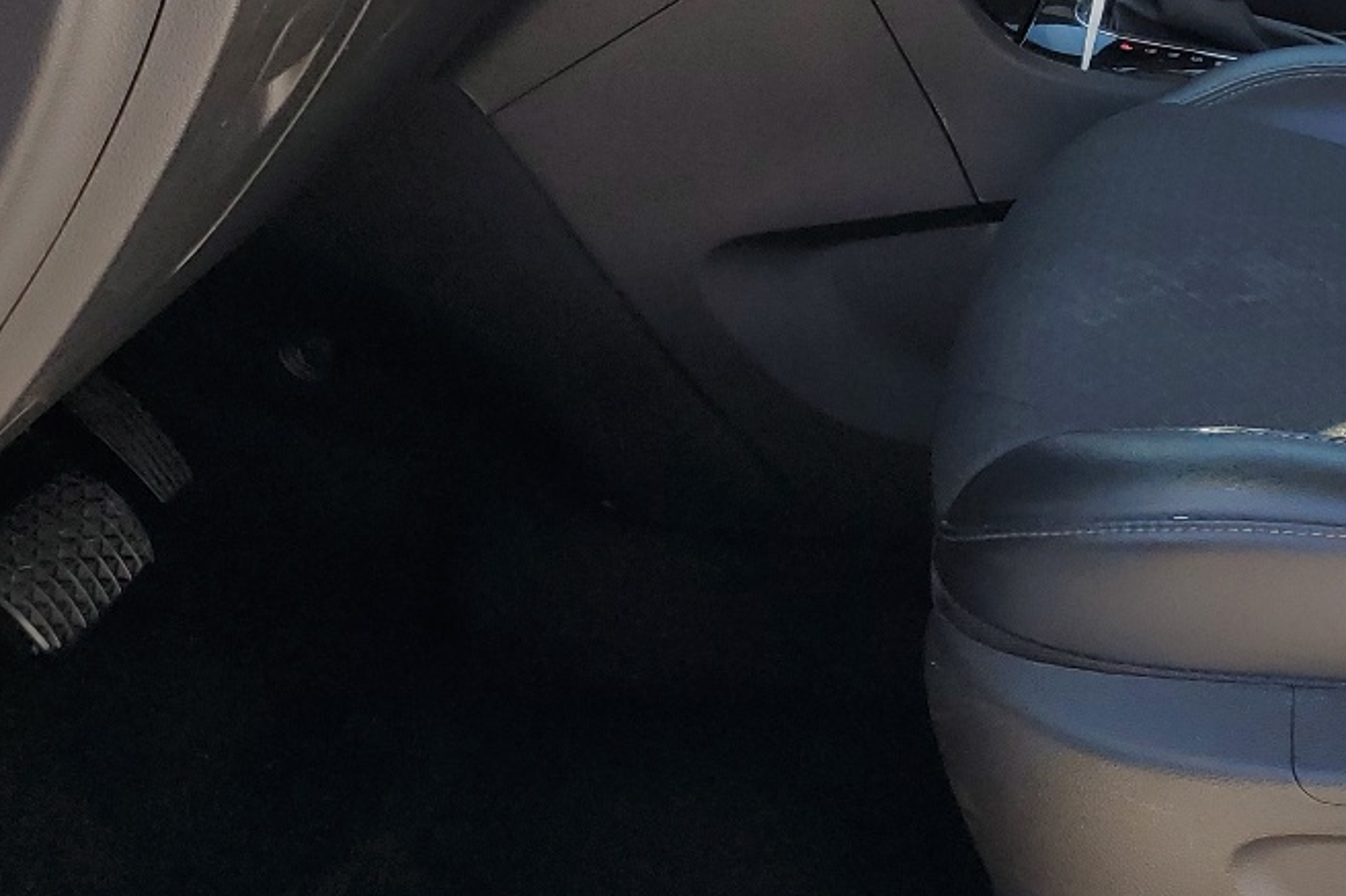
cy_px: -156
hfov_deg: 28.5
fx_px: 2467
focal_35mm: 66
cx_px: 1369
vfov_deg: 19.5
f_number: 1.5
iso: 50
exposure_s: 1/625
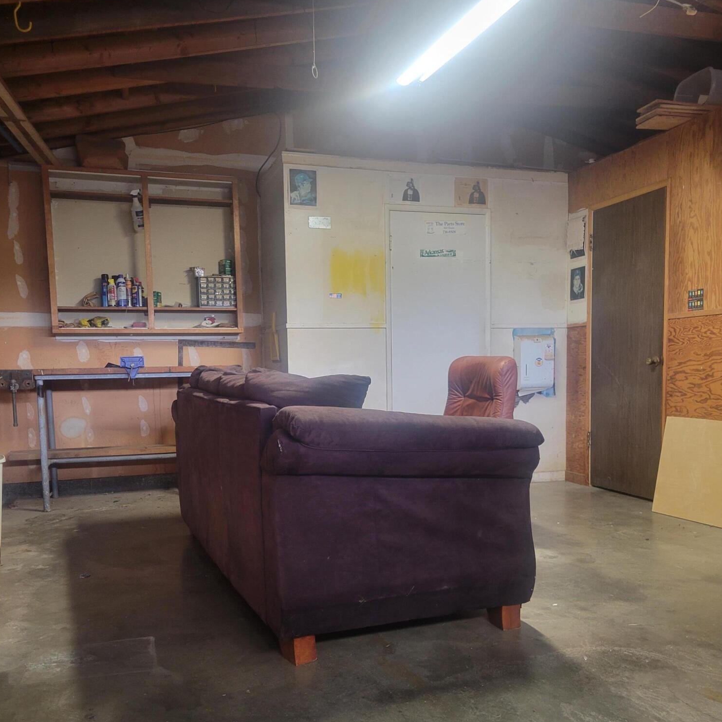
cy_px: 435
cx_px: 361
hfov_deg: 52.5
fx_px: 732
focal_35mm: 31
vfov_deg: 52.2
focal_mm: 5.4
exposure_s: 1/40
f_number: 1.8
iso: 200
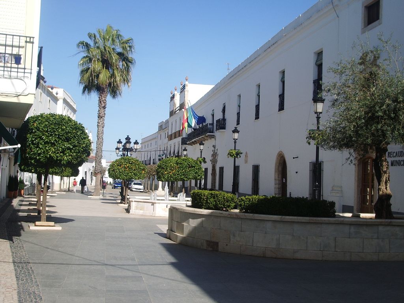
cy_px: 152
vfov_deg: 29.1
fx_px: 584
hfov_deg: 38.2
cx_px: 202
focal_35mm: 50
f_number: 5
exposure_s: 1/400
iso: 50
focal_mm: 8.2
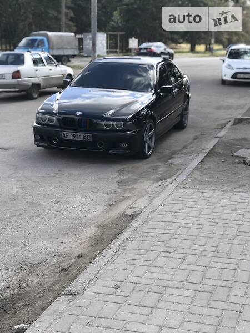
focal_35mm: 57
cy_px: 166
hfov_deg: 25.7
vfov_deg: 33.8
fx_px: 549
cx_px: 125
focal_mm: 6.6
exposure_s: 1/441
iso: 20
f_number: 2.8
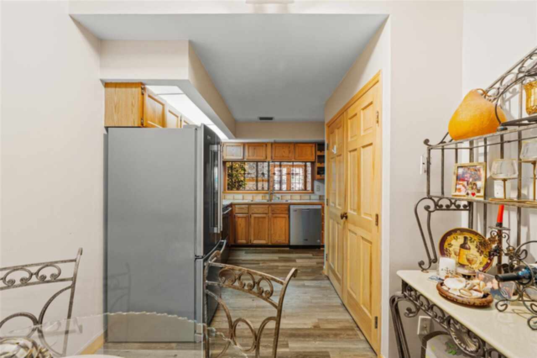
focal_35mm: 16
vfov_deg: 73.7
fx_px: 239
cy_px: 179
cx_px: 268
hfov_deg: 96.8
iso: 250
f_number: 9
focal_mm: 16
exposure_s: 4
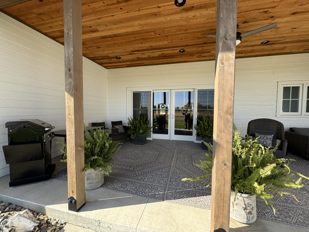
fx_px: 125
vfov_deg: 85.7
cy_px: 116
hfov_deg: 102.1
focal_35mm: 14
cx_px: 154
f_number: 2.2
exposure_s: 1/418
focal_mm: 2.22
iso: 40
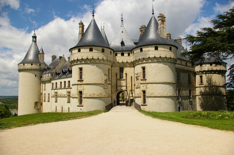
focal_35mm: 27
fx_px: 175
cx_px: 117
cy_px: 78
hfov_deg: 67.4
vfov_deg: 47.9
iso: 400
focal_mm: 18
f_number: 11
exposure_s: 1/350
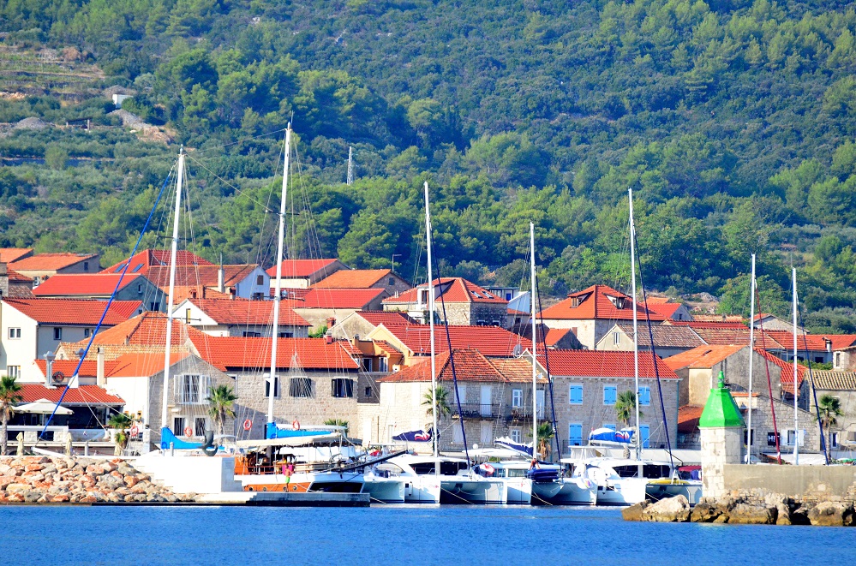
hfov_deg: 5.7
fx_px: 8540
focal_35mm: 360
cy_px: 283
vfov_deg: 3.8
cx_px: 428
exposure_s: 1/8000
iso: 3200
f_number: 5.3
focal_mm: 240
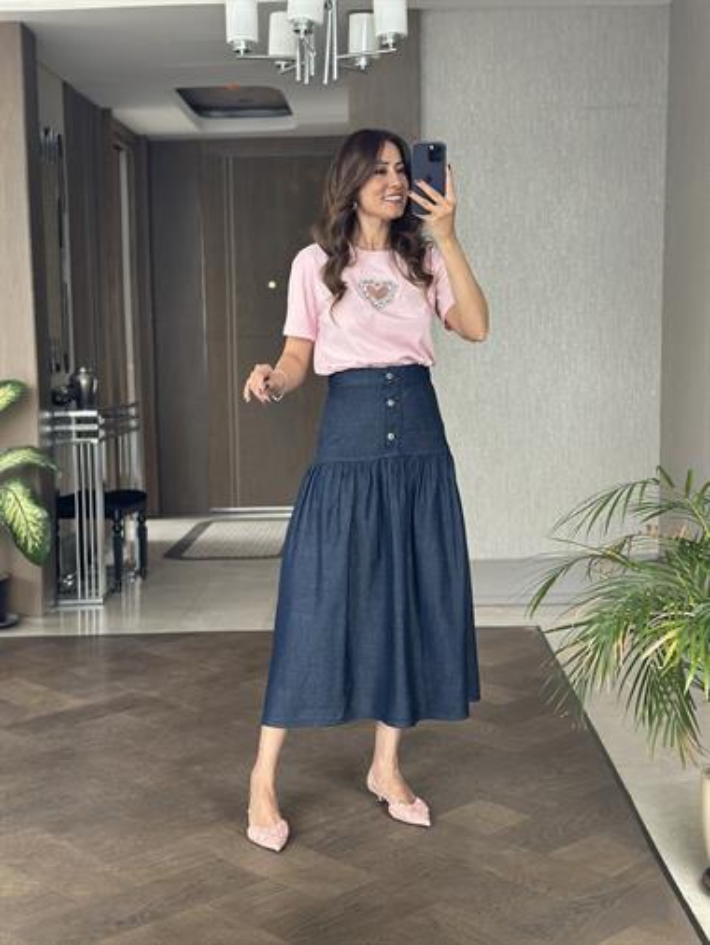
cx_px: 355
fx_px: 1312
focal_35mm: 48
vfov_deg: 39.6
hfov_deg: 30.3
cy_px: 472
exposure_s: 1/60
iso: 200
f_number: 1.78
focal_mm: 6.86
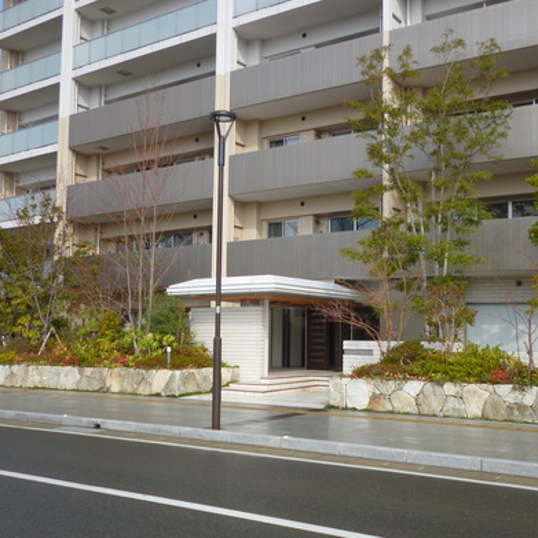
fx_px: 668
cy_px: 272
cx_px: 314
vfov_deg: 43.9
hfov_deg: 43.7
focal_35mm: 38
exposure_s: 1/640
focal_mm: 5
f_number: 3.1
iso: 100
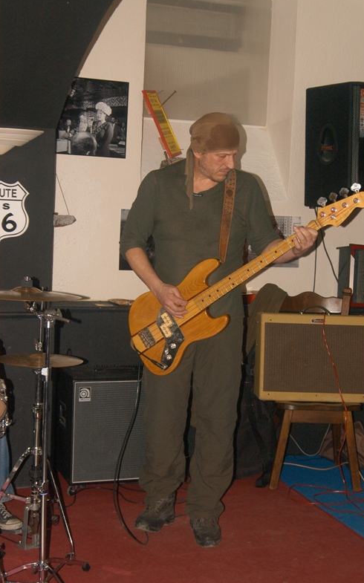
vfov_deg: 37.2
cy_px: 292
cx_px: 192
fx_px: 866
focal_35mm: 55
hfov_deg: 23.7
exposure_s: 1/60
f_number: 5
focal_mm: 35
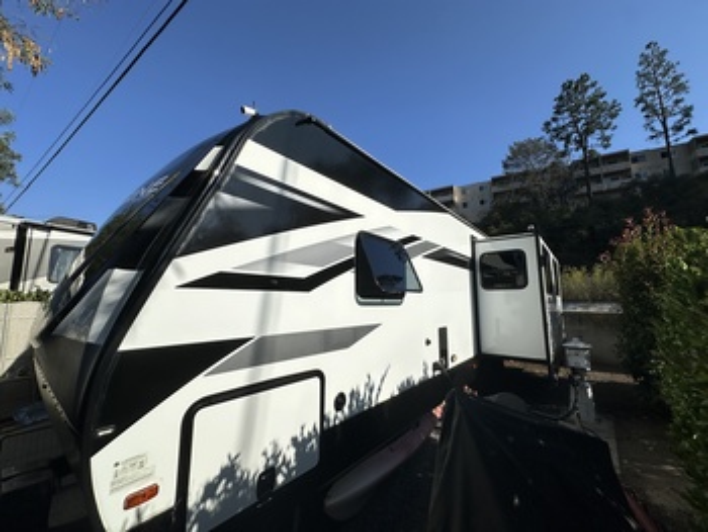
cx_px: 354
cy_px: 266
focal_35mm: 14
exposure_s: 1/5814
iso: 50
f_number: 2.2
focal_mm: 2.22
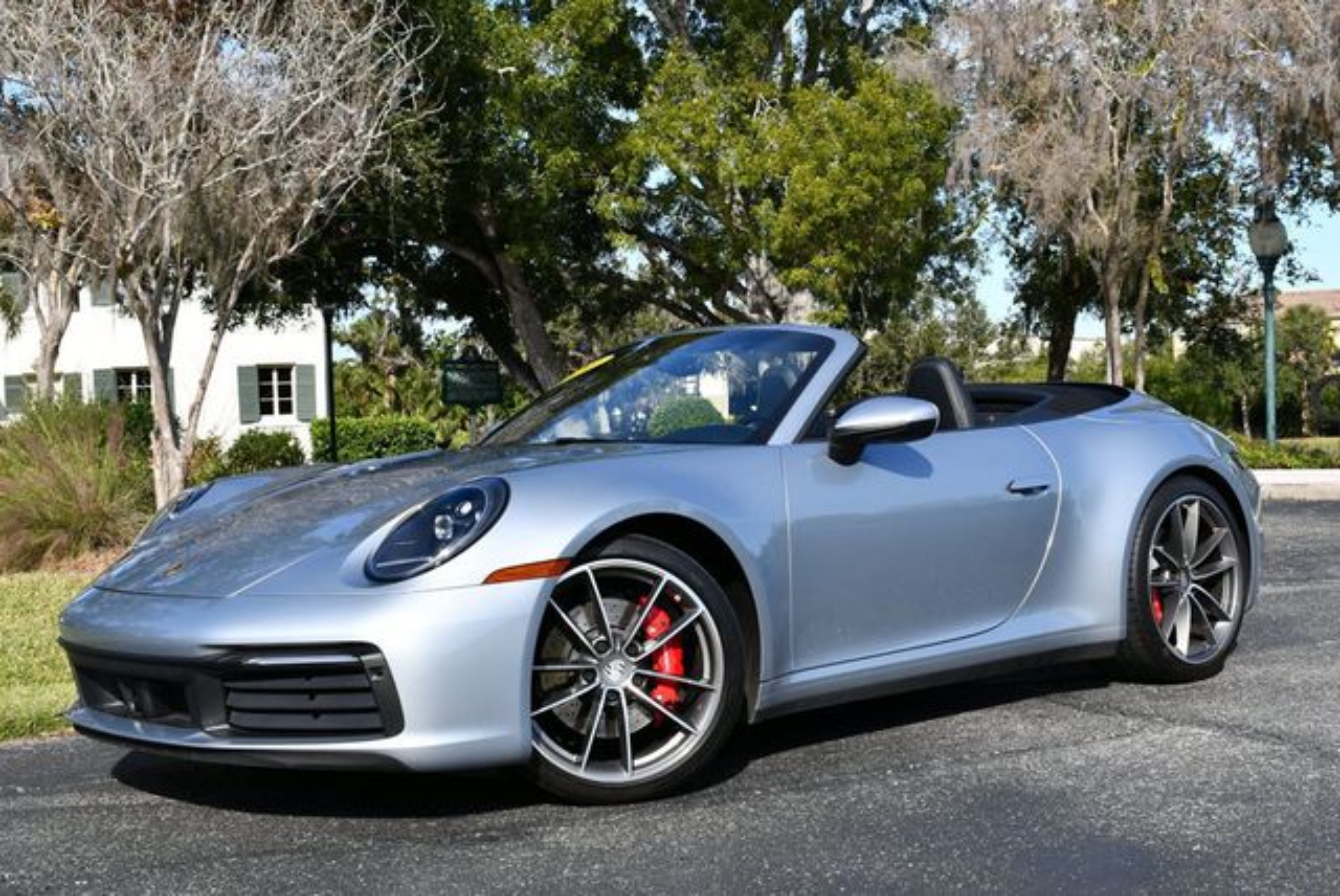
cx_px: 670
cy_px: 448
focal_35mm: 48
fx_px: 1788
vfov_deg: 28.1
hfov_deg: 41.1
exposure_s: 1/250
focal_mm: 24
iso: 110
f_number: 8
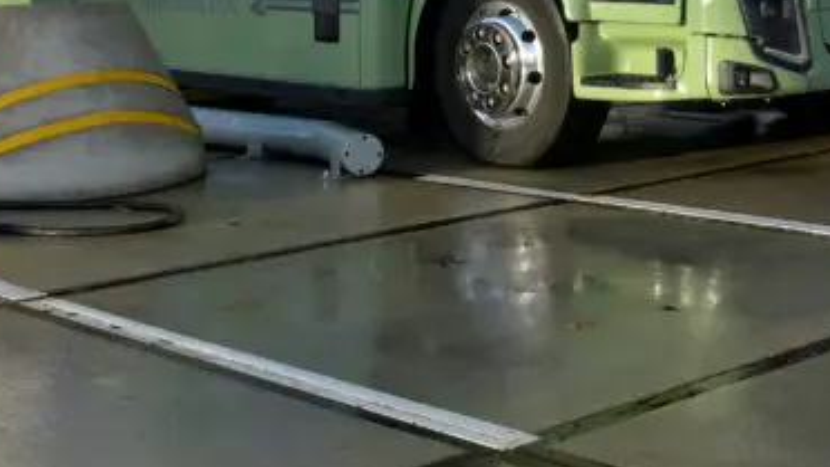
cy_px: -255
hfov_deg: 26.3
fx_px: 1716
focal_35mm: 78
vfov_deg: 14.3
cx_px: 752
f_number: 9
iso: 400
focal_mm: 27
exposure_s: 1/320
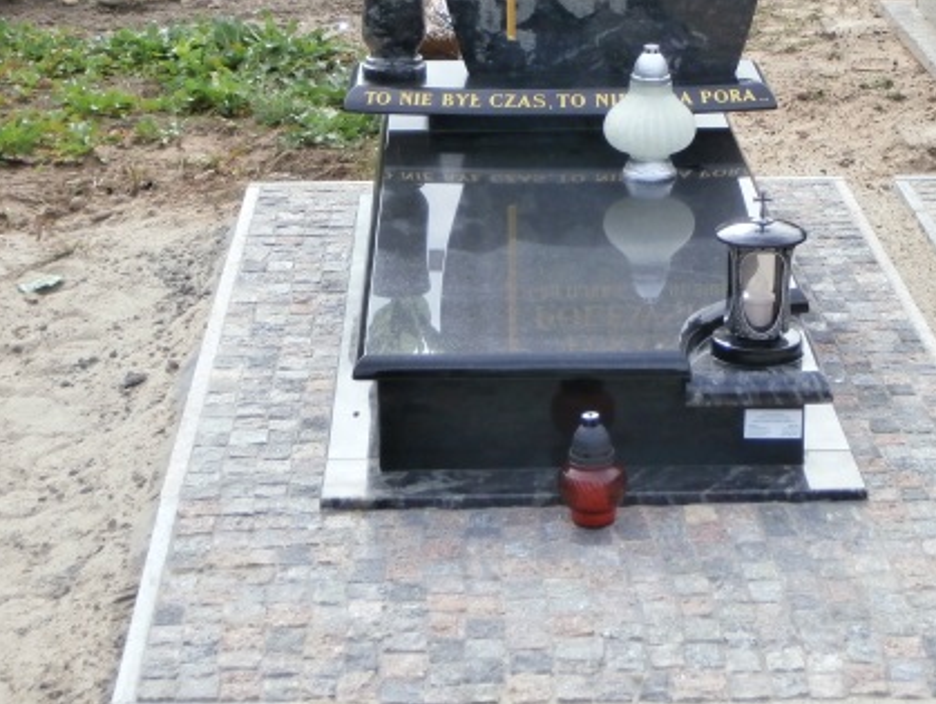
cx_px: 659
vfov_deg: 17.0
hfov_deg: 22.3
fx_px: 2354
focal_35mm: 87
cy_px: 245
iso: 100
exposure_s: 1/320
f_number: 4.5
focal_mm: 10.11
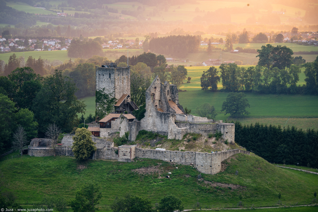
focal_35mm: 210
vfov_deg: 6.5
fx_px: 1855
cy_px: 106
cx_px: 159
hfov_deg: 9.8
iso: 100
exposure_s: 1/5
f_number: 11
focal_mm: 210
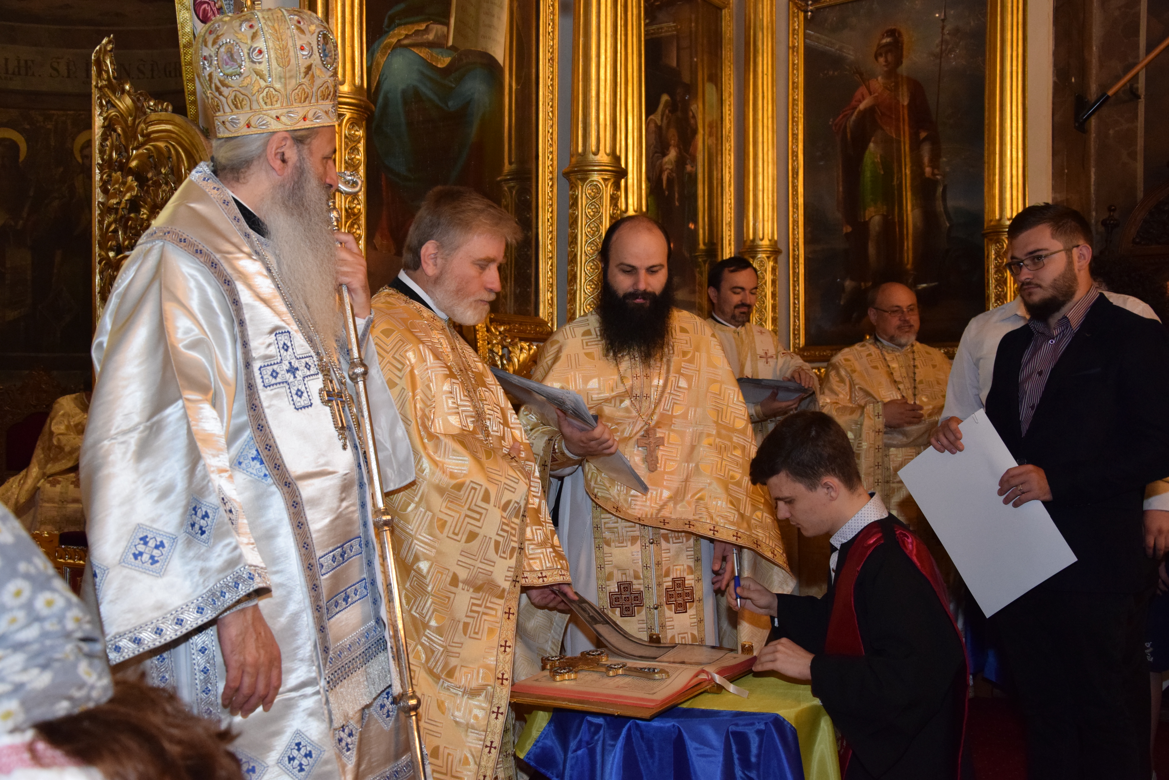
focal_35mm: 42
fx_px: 1364
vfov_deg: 31.9
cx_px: 584
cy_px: 390
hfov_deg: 46.4
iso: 1600
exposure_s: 1/60
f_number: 4
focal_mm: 28
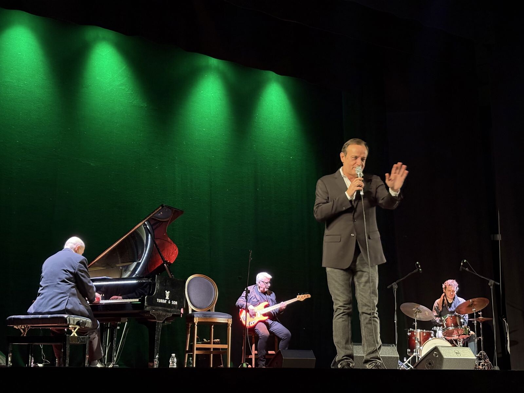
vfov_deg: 28.0
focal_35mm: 52
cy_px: 196
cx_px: 262
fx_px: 787
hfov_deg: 36.8
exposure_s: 1/30
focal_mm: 5.96
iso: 320
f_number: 1.6
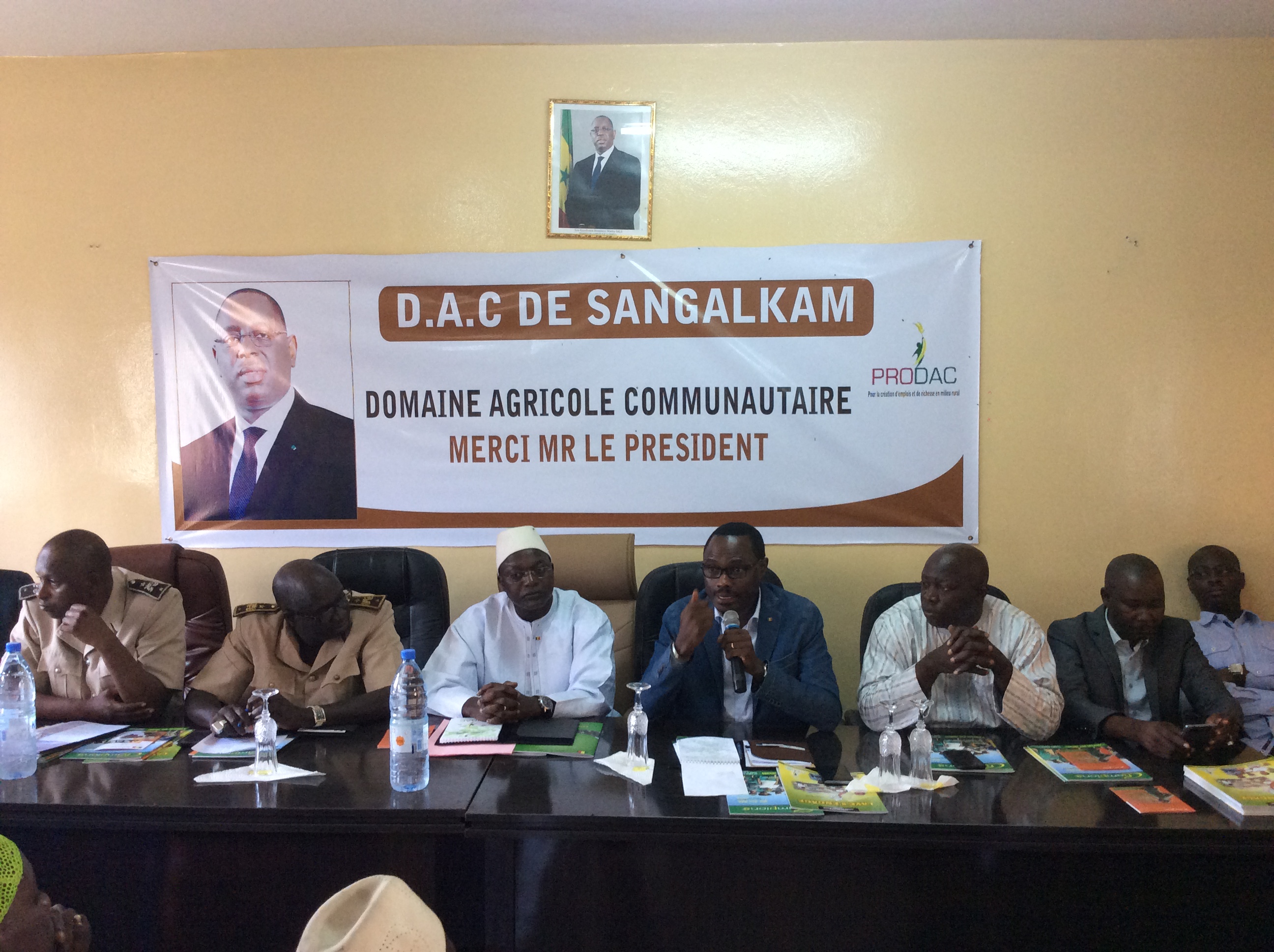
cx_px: 637
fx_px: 1176
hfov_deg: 56.9
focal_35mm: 32
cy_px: 476
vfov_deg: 44.1
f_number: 2.4
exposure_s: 1/25
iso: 100
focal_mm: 3.3
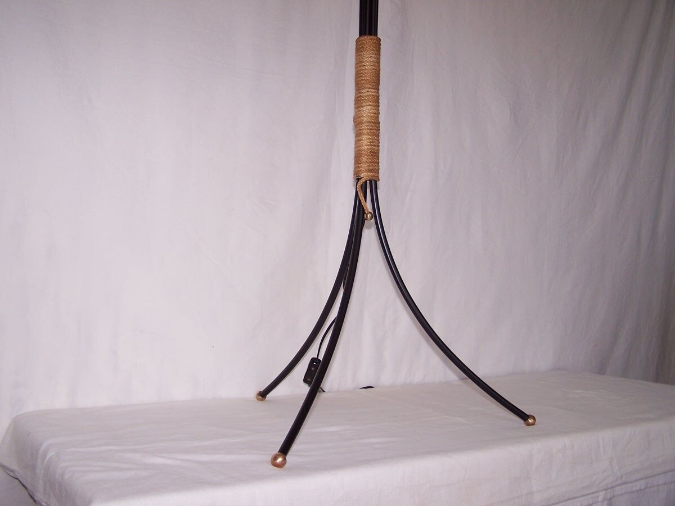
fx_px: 741
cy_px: 253
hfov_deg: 49.0
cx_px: 338
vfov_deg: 37.7
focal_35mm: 38
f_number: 2.8
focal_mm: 6.3
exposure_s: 1/60
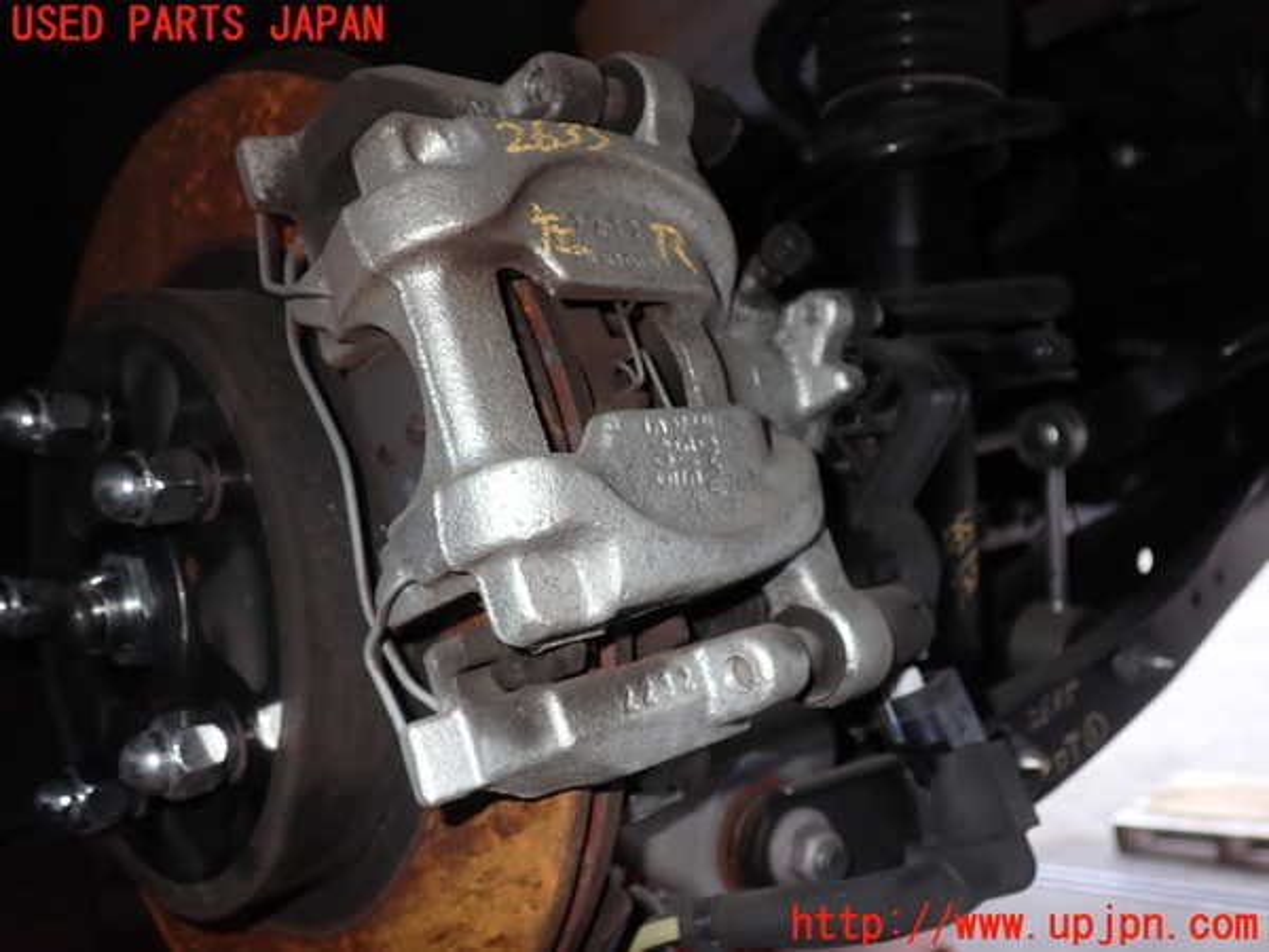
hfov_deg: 60.0
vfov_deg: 46.8
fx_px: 1100
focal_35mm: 30
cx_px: 634
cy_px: 476
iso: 100
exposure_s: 1/30
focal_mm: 5.4
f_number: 6.3
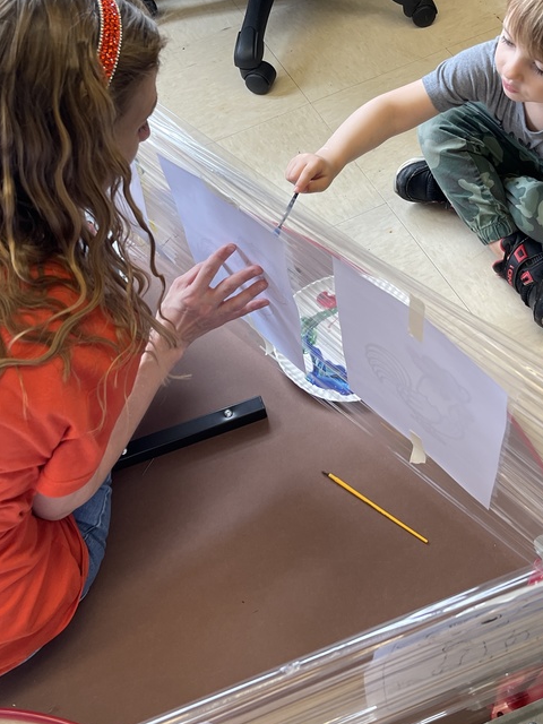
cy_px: 251
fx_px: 837
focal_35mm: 40
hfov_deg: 35.9
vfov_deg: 46.2
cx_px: 287
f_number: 1.6
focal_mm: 5.1
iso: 125
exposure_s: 1/120
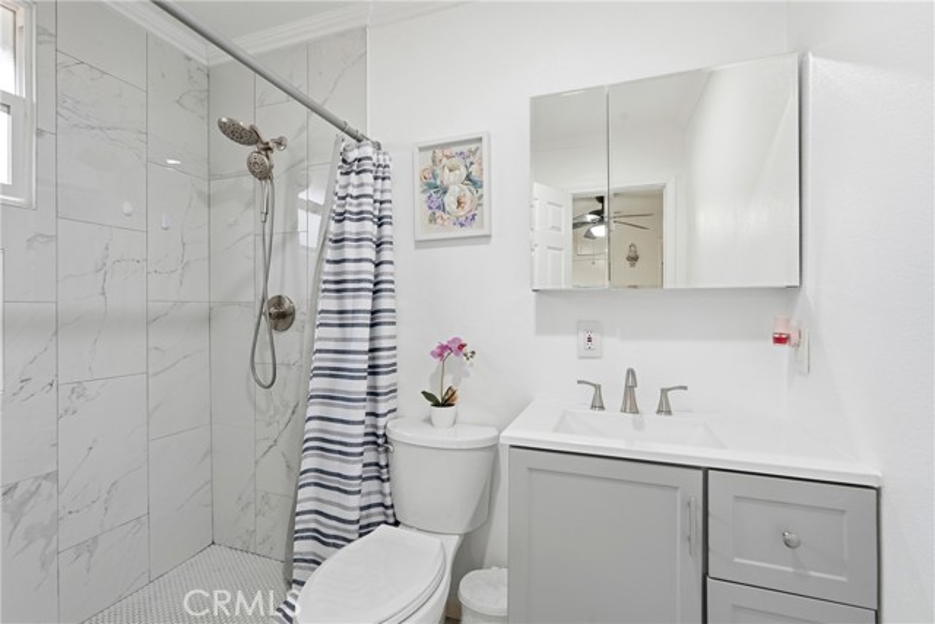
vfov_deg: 73.8
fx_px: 416
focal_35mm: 16
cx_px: 468
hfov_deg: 96.7
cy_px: 312
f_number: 9
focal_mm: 16
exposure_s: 1/80
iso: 250
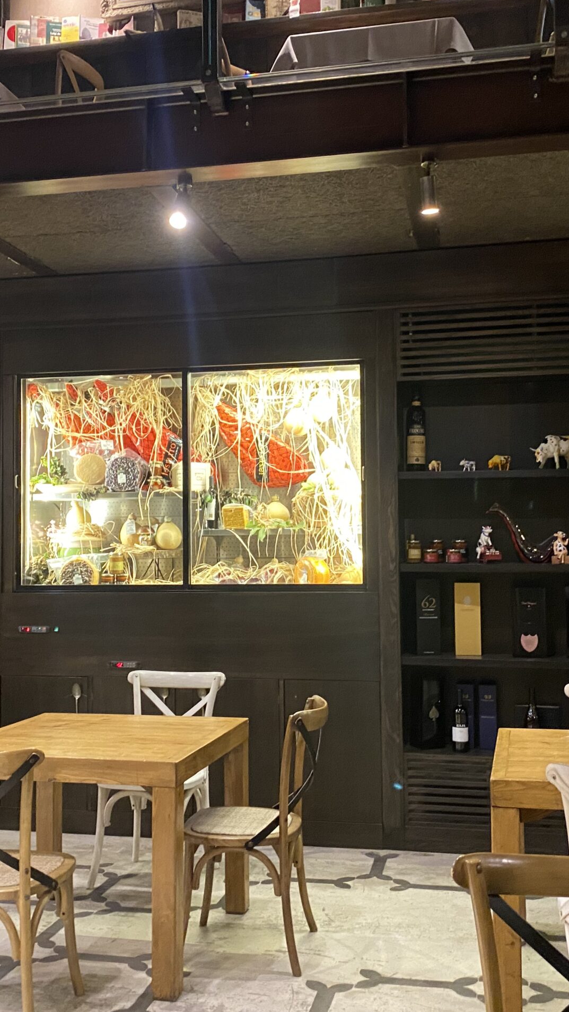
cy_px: 504
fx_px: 1019
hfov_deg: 31.2
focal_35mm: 38
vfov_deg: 52.8
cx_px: 280
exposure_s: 1/33
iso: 500
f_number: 1.8
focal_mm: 4.25
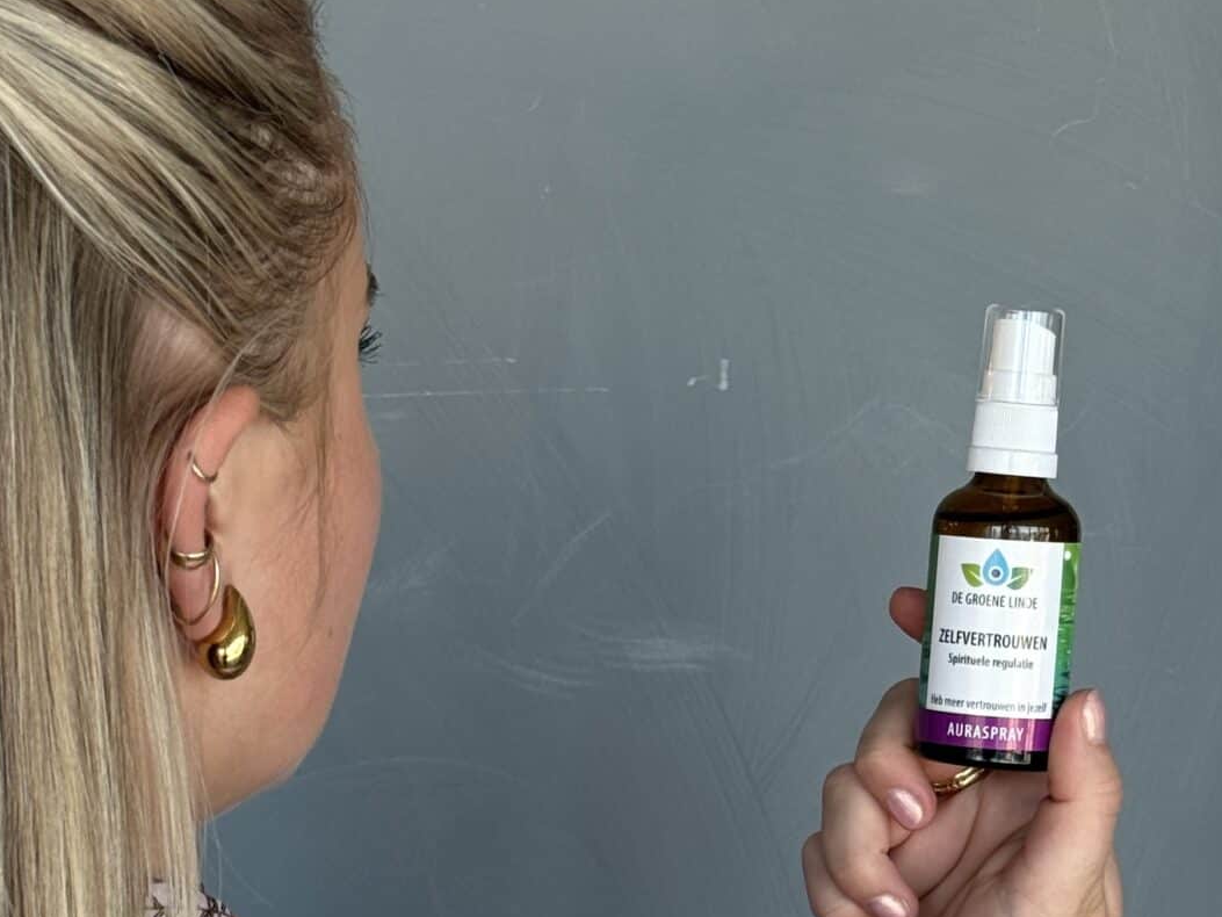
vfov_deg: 21.0
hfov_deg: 27.7
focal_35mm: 70
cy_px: 551
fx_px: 2471
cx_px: 511
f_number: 1.78
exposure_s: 1/237
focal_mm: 6.76
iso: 100
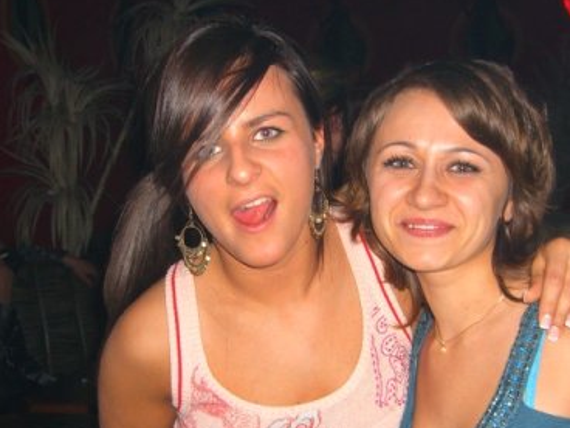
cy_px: 265
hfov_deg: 31.1
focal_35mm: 62
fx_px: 1021
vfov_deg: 23.6
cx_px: 328
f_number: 2.8
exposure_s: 1/60
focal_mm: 7.9
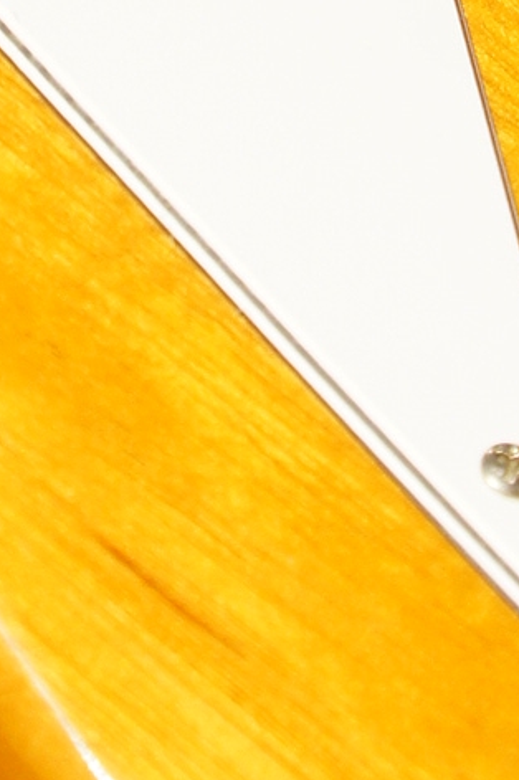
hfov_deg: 6.3
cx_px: 240
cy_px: -598
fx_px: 4721
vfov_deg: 9.1
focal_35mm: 218
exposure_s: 1/10
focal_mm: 30
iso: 400
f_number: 8
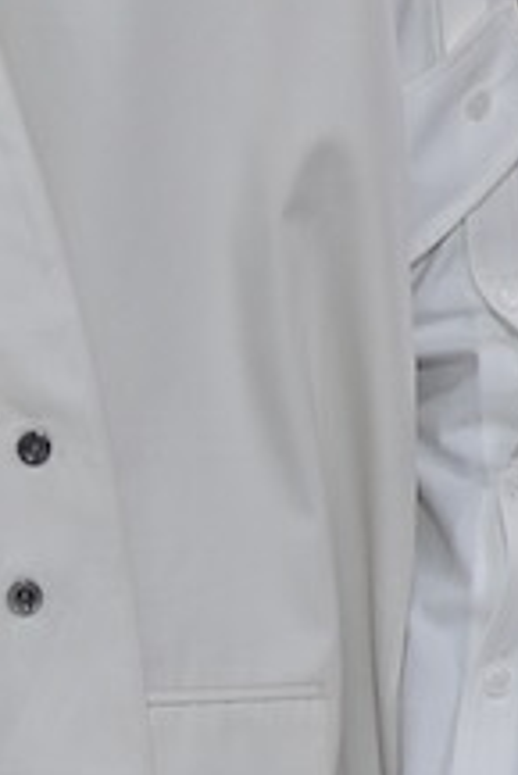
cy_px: 1209
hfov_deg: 1.0
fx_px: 29821
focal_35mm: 1384
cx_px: -104
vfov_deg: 1.5
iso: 1000
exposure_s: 1/500
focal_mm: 200
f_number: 4.5
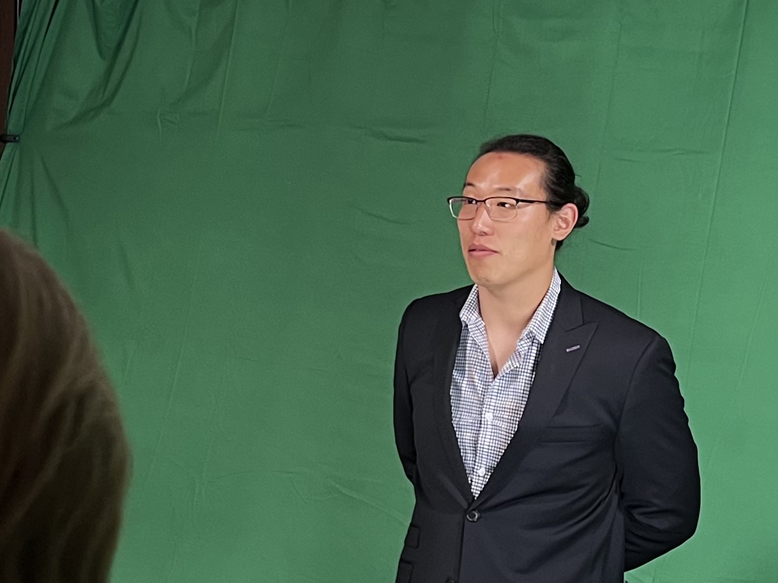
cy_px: 196
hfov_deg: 22.7
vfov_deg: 17.1
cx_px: 286
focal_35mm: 86
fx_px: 1933
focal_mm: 5.7
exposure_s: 1/60
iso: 125
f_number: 1.5
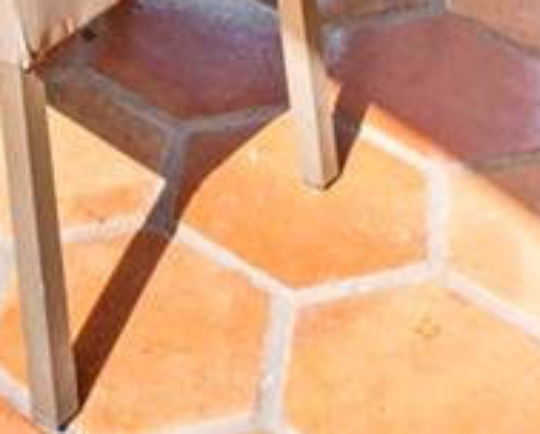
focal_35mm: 111
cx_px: -26
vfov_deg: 9.4
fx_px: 1778
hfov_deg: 16.8
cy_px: -1021
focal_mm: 14
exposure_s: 1/125
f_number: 11
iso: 100
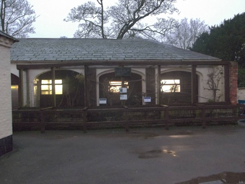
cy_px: 92
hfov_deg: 55.4
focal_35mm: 33
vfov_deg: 42.9
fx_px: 234
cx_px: 122
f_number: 3.3
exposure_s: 1/8
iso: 400
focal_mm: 5.9
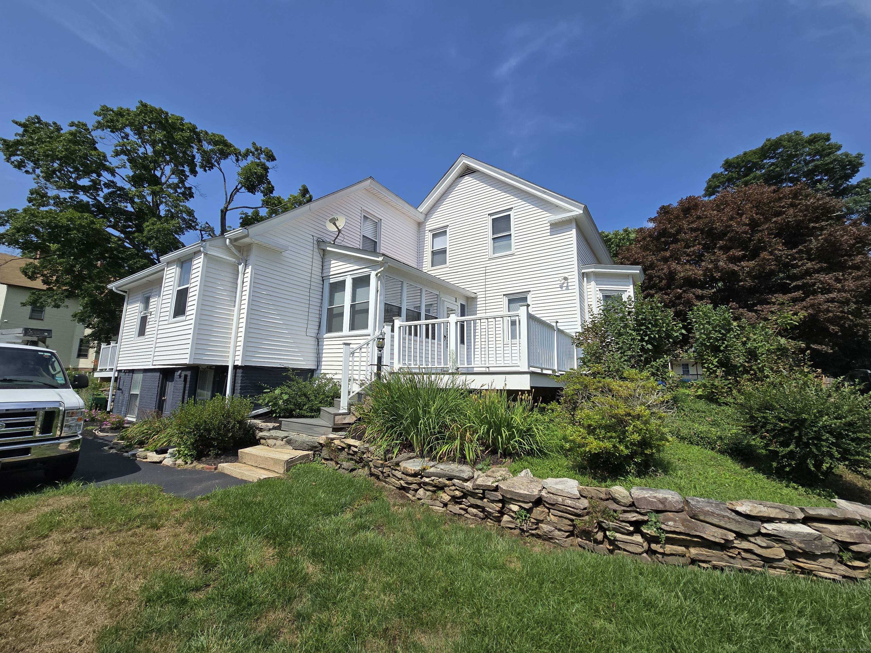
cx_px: 436
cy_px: 326
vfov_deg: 89.9
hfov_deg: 106.2
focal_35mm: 13
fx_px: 327
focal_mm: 2.2
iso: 50
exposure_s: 1/2953
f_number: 2.2
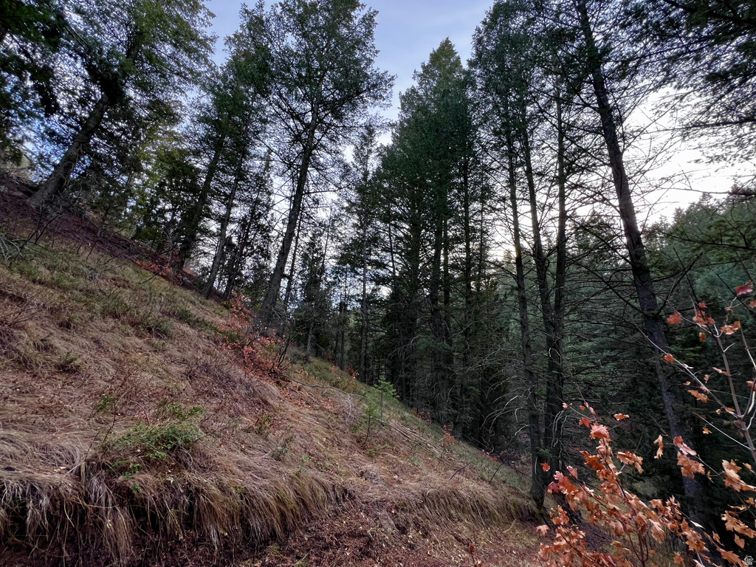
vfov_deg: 89.9
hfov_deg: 106.2
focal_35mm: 13
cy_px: 284
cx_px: 378
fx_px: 284
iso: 80
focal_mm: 1.57
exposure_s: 1/99
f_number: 1.8
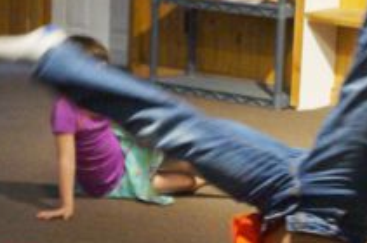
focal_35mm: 157
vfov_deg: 8.5
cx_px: 317
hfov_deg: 13.0
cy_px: 341
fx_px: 1601
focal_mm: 23
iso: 3200
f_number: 4
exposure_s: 1/50
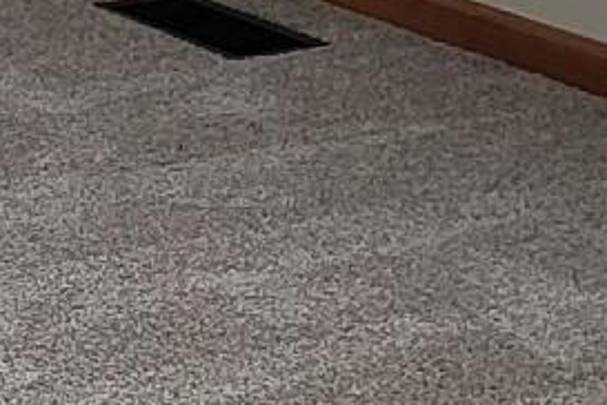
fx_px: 3338
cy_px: -122
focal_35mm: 198
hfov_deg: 9.1
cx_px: -934
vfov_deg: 6.9
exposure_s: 1/120
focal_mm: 4.25
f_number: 1.8
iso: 80
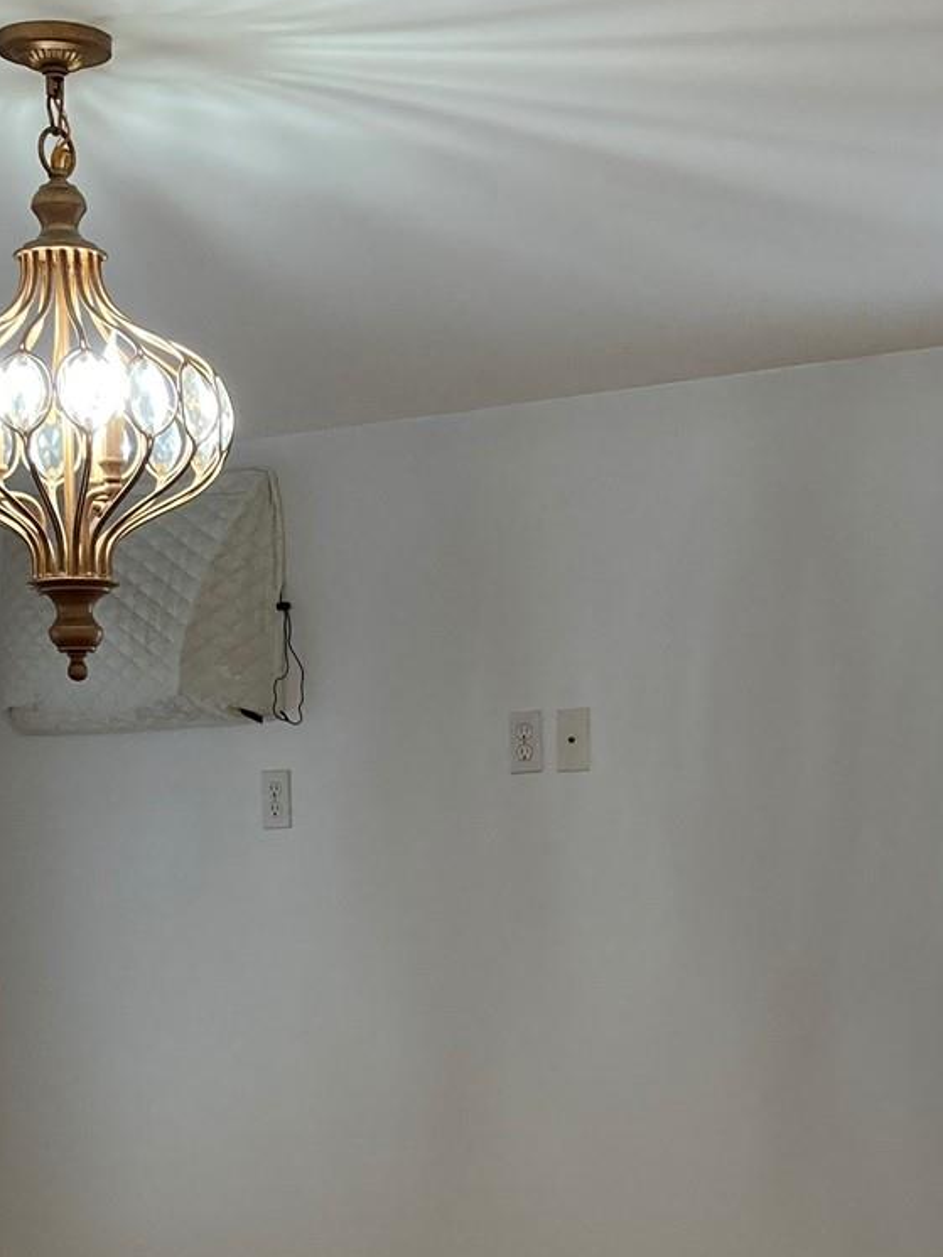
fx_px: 2796
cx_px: 498
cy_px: 1193
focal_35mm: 77
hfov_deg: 19.1
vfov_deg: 24.4
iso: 64
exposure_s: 1/60
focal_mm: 3.99
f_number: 1.8
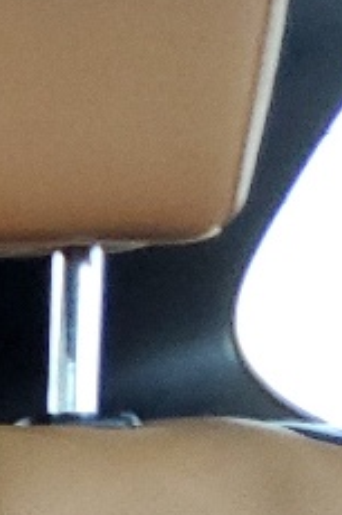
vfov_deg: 10.1
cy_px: 1032
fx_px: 2683
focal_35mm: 188
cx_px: -1167
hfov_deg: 5.8
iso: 171
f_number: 1.5
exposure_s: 1/60.2
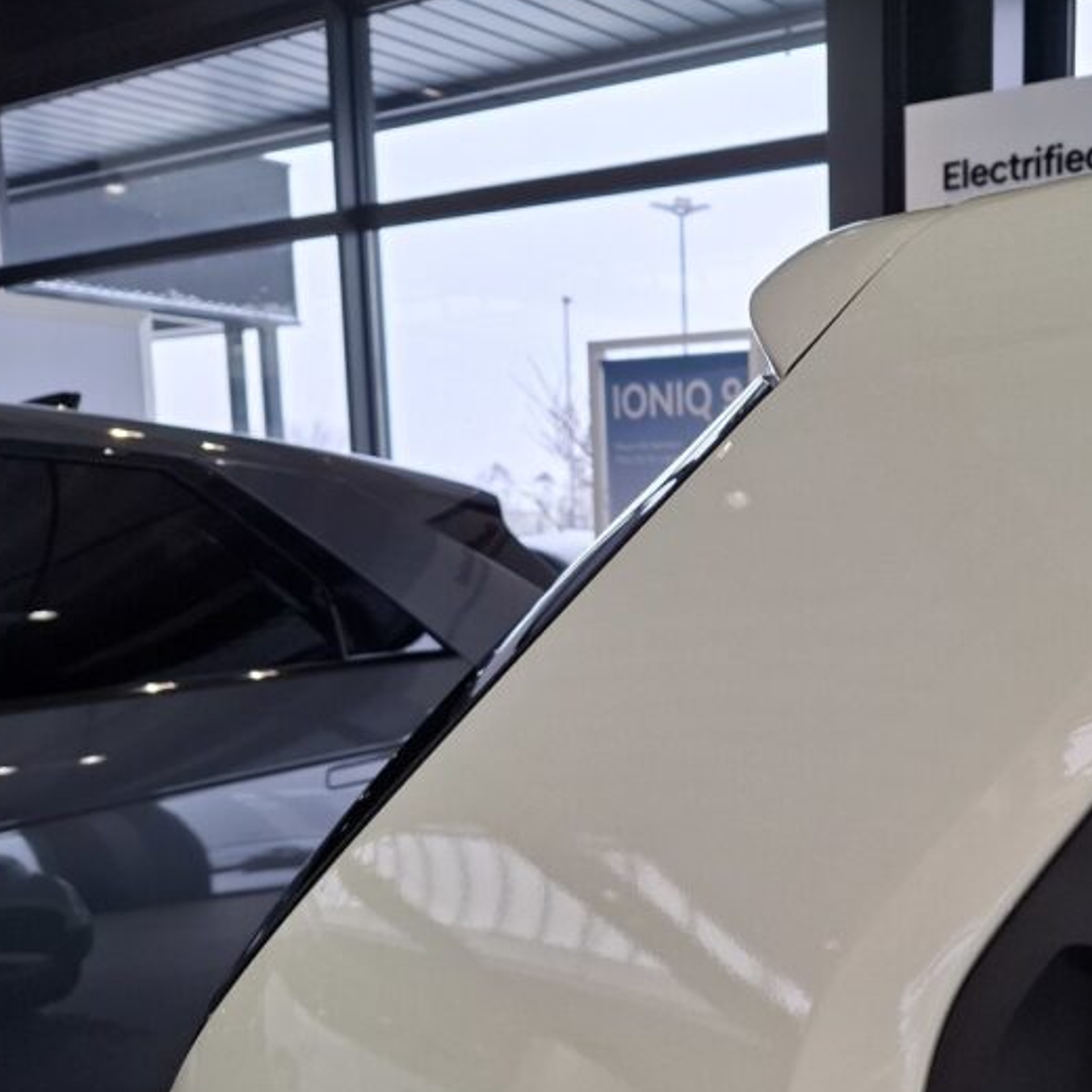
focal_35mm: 40
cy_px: 781
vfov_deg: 41.0
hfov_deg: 39.4
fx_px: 1428
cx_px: 947
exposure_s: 1/165
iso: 50
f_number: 1.8
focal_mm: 5.54
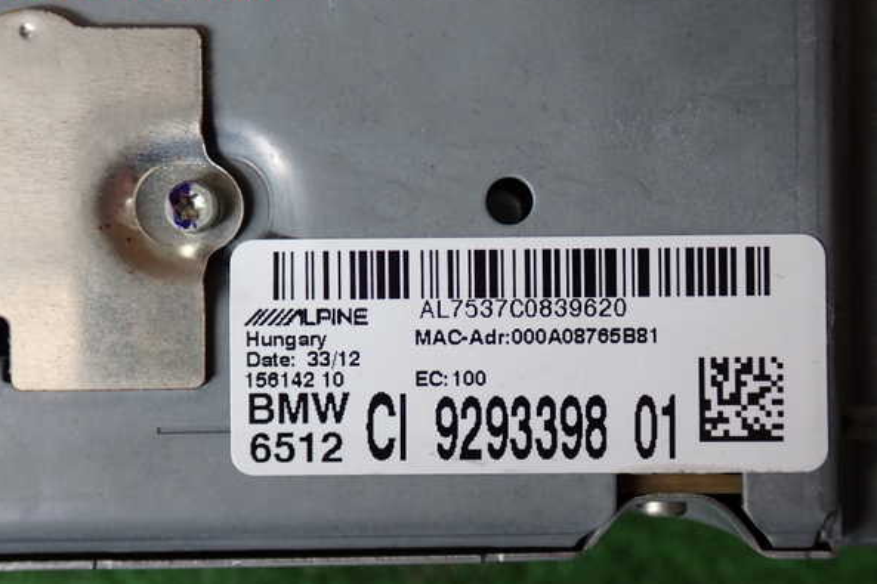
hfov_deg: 48.5
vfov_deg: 33.4
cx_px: 439
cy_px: 299
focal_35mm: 40
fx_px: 974
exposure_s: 1/80
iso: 100
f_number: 2.7
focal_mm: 6.83
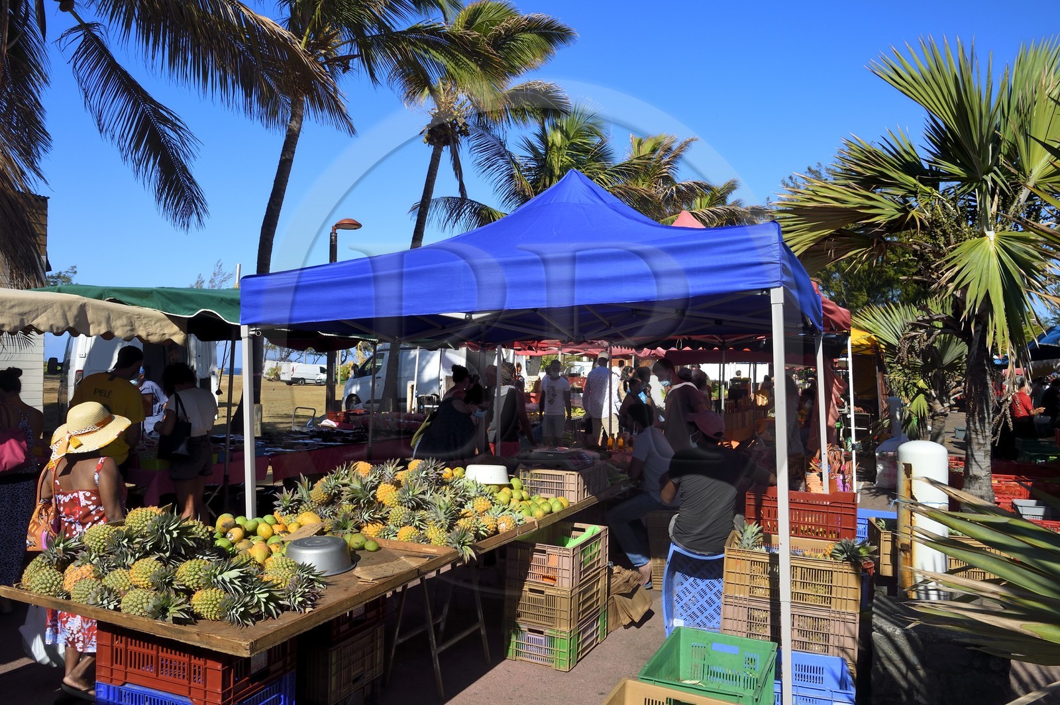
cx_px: 530
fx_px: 765
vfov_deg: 49.5
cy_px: 352
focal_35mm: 26
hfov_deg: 69.4
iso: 200
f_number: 14
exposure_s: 1/250
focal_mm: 26
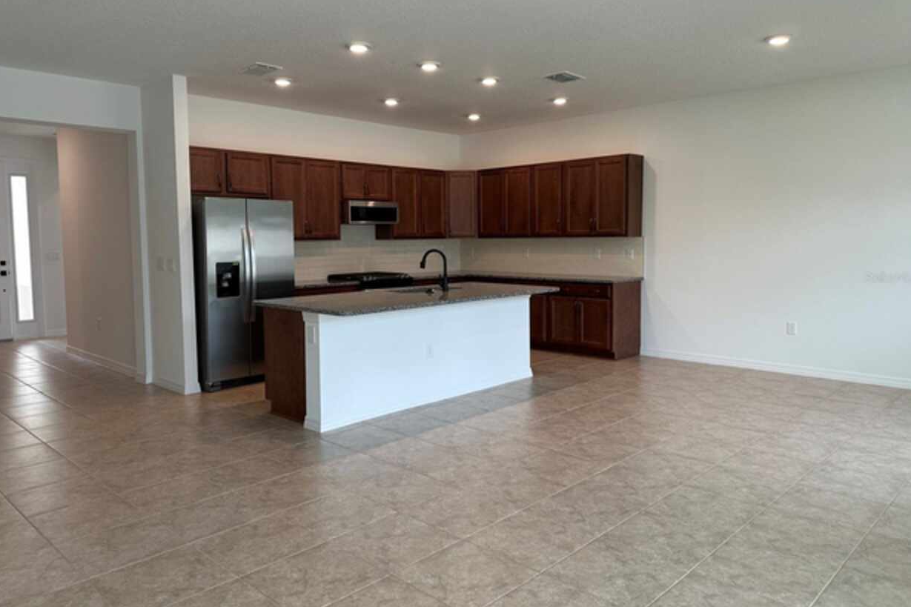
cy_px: 277
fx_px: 658
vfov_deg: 49.5
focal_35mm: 26
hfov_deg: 69.4
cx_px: 445
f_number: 1.78
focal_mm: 6.86
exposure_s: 1/120
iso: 80
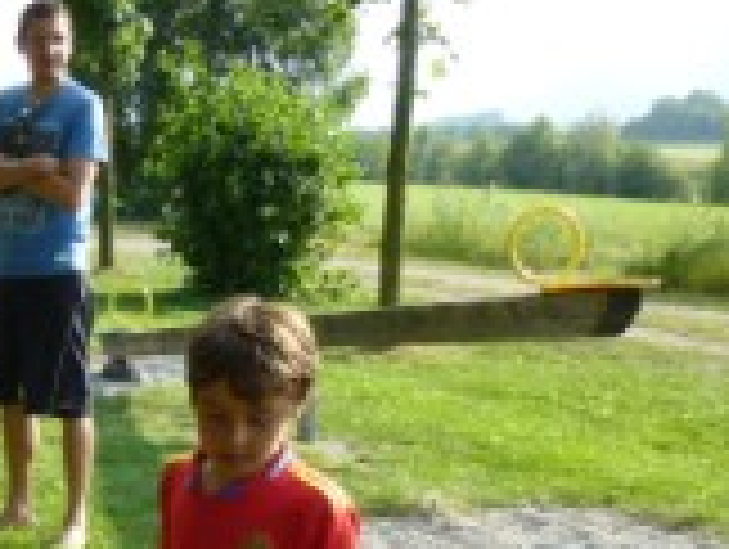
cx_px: -248
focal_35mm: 69
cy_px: 562
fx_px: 1455
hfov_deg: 24.2
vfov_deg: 20.6
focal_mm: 4.5
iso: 100
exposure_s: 1/400
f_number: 3.1
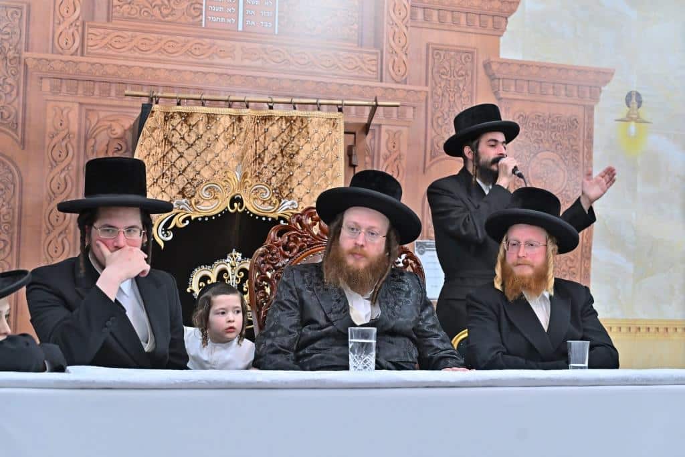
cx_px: 342
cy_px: 228
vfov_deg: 26.0
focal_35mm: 52
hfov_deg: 38.2
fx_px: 990
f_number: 4
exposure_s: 1/200
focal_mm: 52
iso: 800
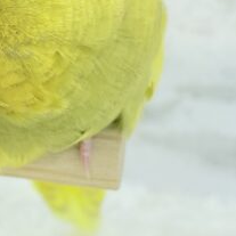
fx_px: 1095
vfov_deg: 12.2
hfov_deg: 12.1
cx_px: -21
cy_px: 18
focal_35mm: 142
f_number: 1.6
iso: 40
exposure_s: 1/50
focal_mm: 5.96
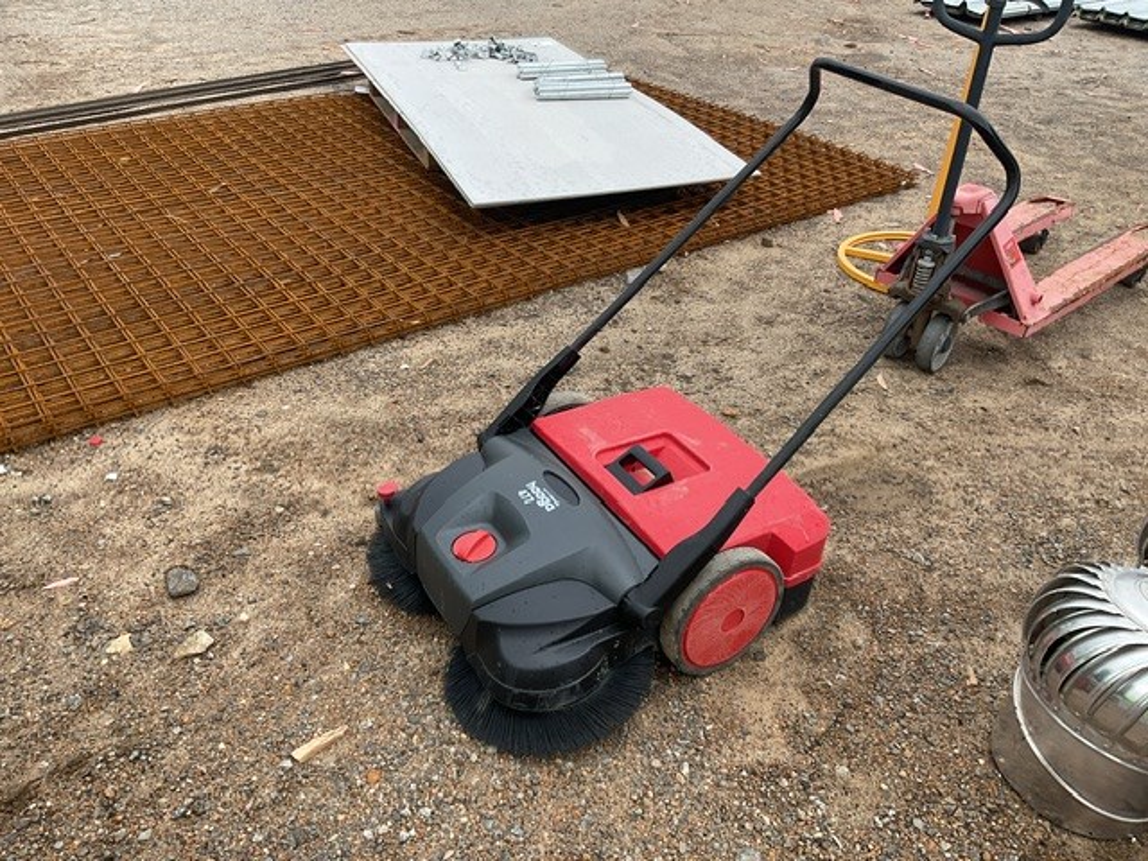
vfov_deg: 48.2
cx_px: 574
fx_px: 962
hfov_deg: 61.7
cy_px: 430
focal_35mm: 29
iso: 16
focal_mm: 3
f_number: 1.8
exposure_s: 1/435
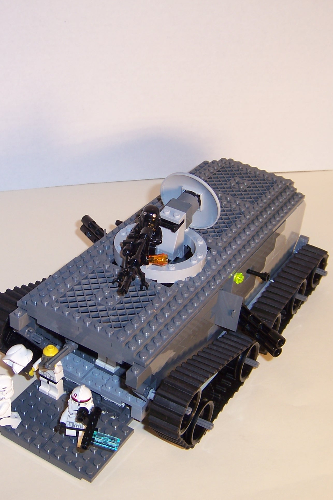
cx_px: 135
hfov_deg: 26.9
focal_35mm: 50
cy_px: 250
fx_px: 694
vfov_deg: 39.6
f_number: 2.8
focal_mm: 6.2
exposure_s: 1/500
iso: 80
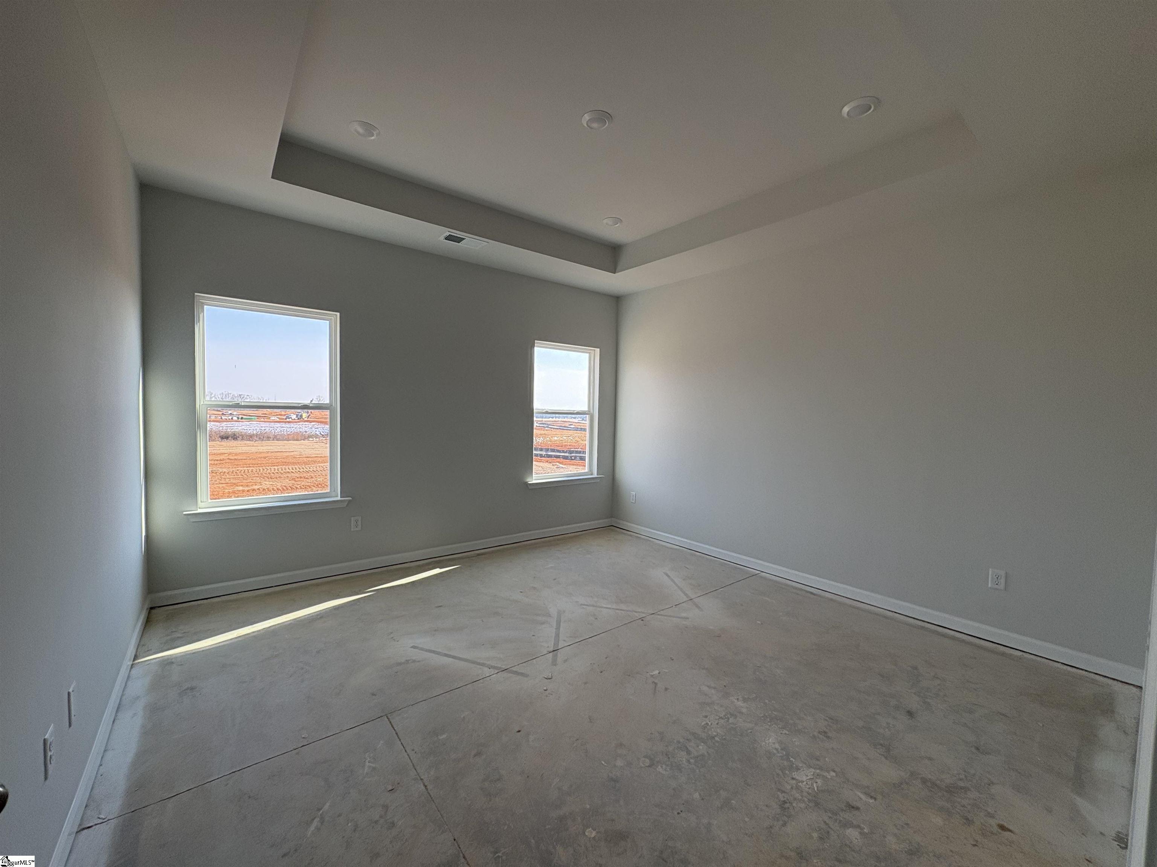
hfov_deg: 102.1
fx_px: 468
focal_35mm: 14
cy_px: 434
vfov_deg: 85.7
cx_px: 578
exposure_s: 1/280
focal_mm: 2.22
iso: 64
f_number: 2.2
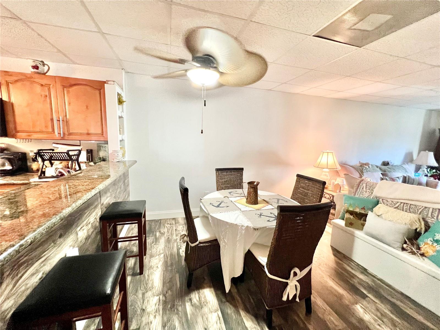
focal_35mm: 13
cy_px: 165
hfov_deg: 106.2
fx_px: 165
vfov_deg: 89.9
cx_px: 220
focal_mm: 1.57
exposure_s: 1/60
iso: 400
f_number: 1.8
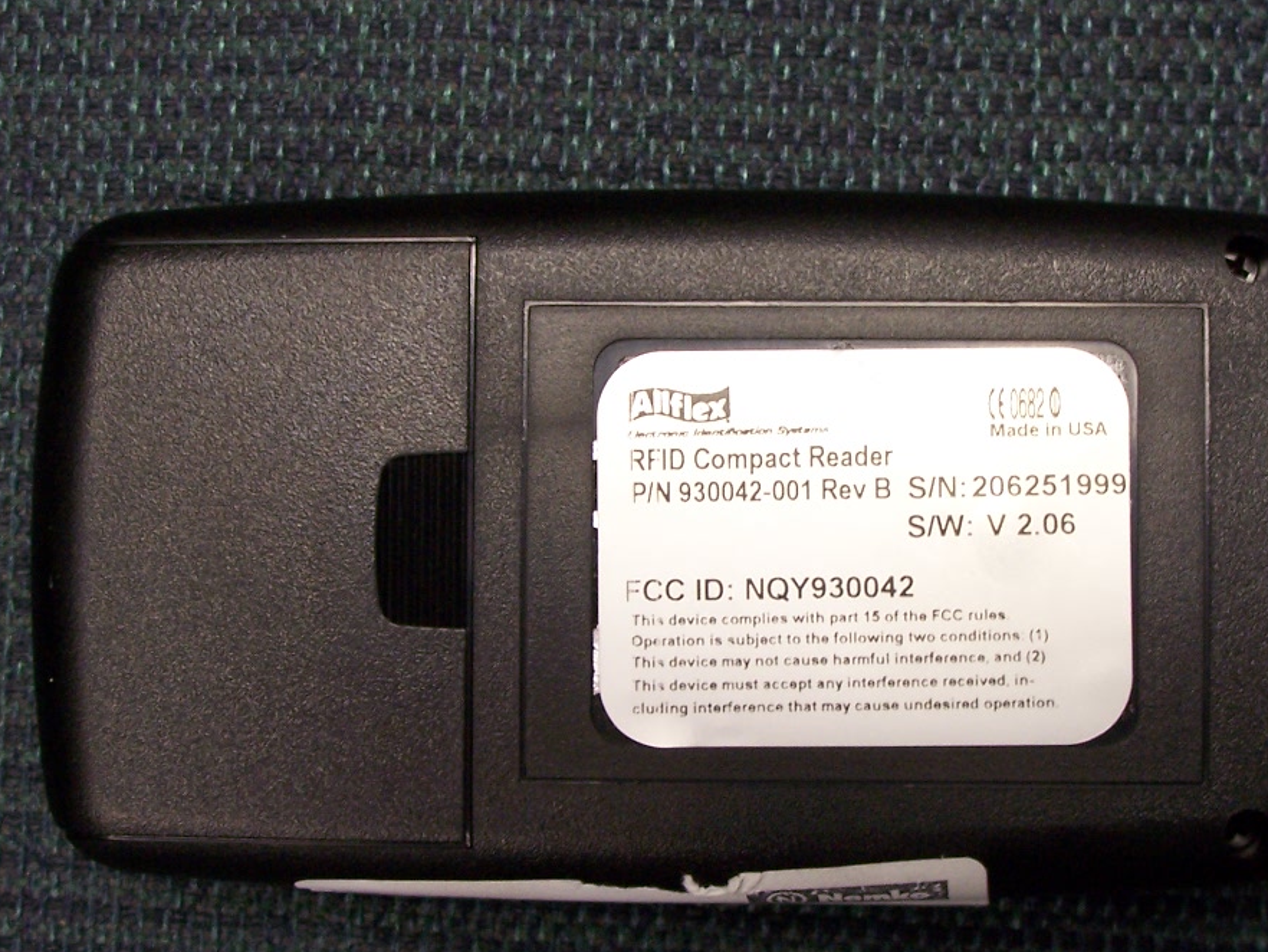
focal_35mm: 68
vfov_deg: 21.6
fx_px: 2492
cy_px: 571
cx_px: 697
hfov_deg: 28.5
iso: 140
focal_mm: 8.6
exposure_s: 1/15
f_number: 3.4
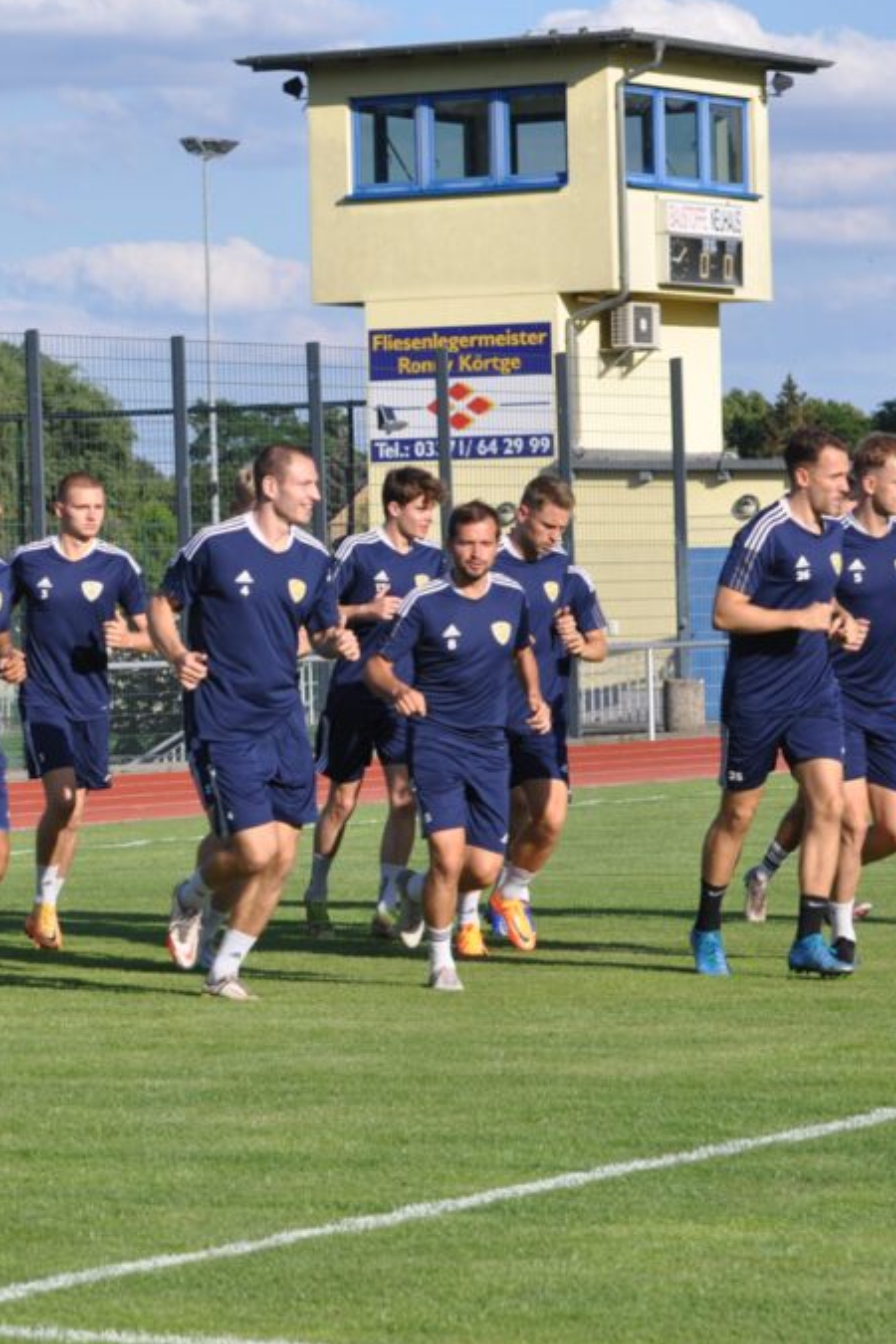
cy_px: 669
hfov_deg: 8.6
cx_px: -6
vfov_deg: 12.9
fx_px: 5936
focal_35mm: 159
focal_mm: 70
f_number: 6.3
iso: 200
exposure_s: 1/640
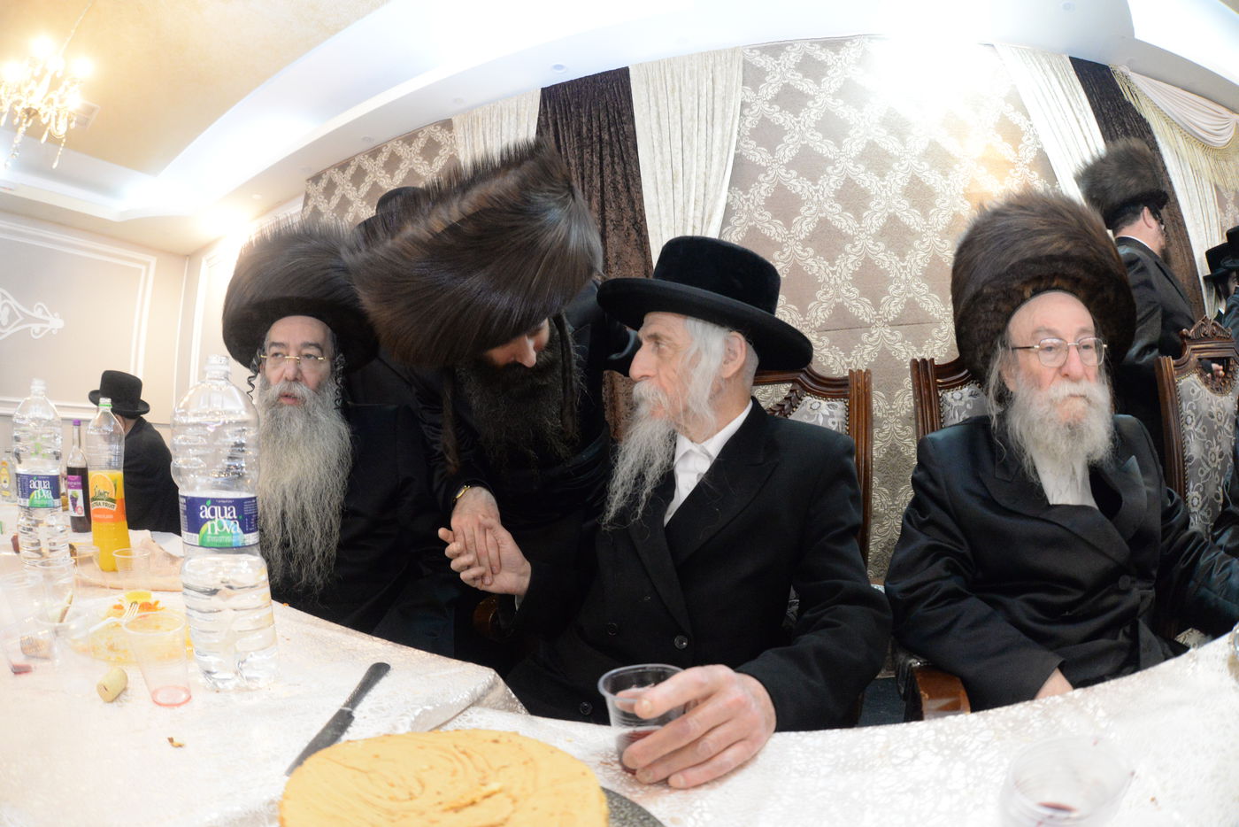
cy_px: 414
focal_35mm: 15
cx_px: 620
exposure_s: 1/160
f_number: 6.3
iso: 6400
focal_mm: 15
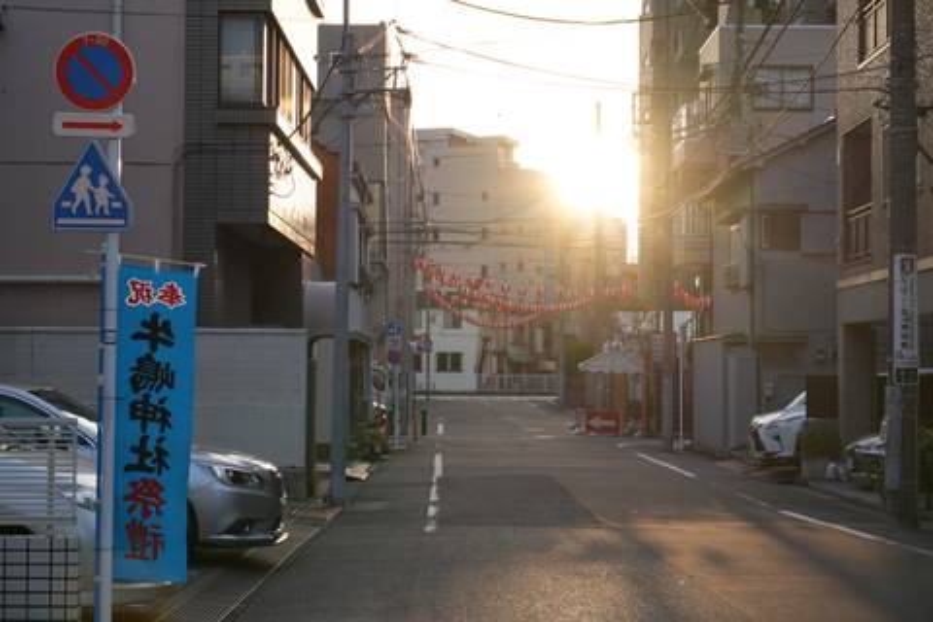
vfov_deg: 20.6
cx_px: 466
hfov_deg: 30.5
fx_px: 1710
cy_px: 311
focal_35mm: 66
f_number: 7.1
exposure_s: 1/80
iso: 100
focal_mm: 44
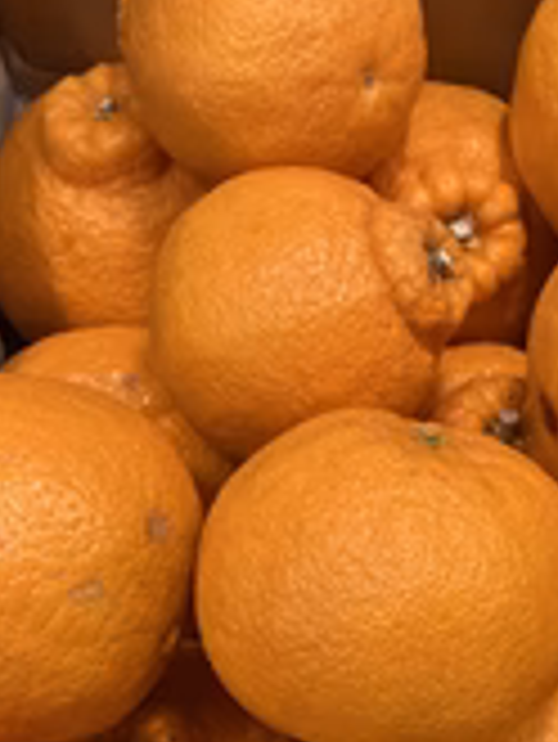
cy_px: 697
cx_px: 418
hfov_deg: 21.5
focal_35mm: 68
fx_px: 1460
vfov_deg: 27.3
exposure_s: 1/60
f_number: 1.8
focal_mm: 3.99
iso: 160
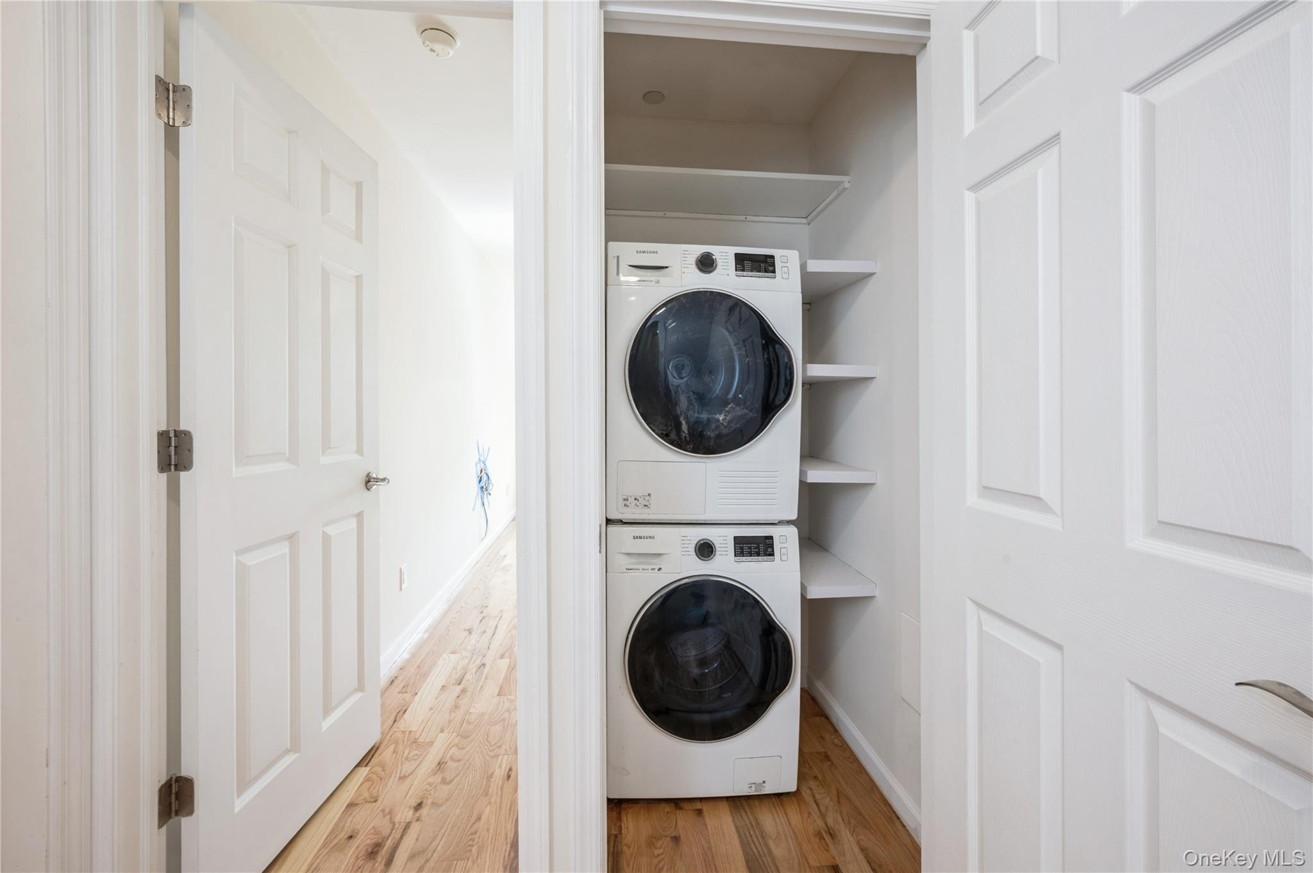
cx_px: 656
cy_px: 436
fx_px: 510
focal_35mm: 14
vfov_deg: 81.1
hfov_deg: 104.3
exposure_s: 1/2.5
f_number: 11
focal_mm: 14
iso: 200
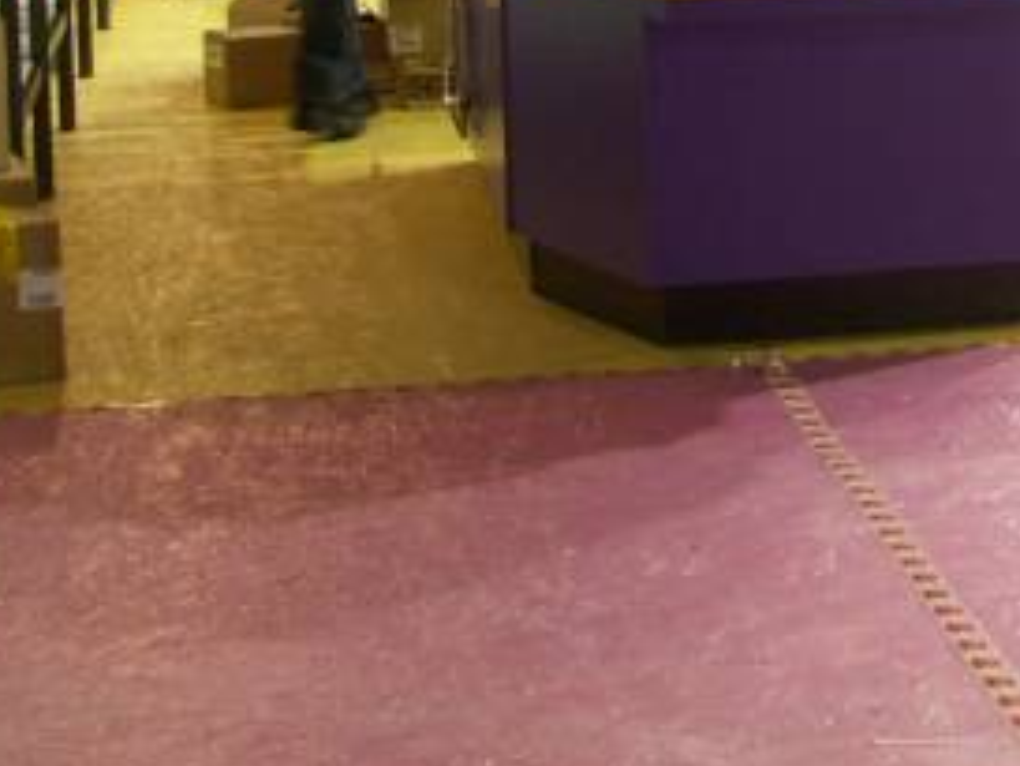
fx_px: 3095
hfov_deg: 17.7
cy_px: -351
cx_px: 1263
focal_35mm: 105
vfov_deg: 13.4
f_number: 2.8
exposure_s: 1/15
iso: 100
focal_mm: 7.2
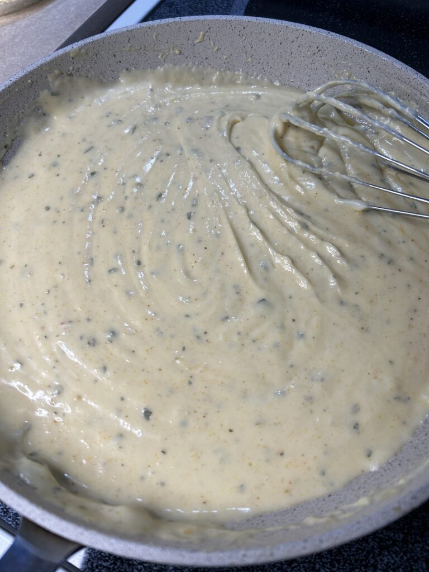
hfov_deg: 53.1
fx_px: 430
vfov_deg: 67.3
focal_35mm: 26
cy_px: 286
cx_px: 214
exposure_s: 1/120
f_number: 1.5
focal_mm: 5.7
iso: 100
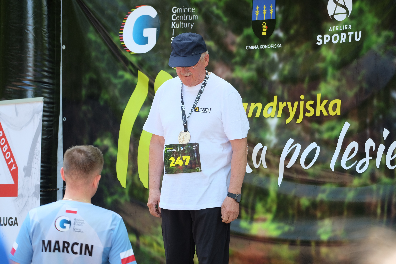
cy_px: 132
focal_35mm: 150
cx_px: 198
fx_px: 1650
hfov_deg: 13.7
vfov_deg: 9.1
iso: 400
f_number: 4.5
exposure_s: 1/90
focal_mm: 100
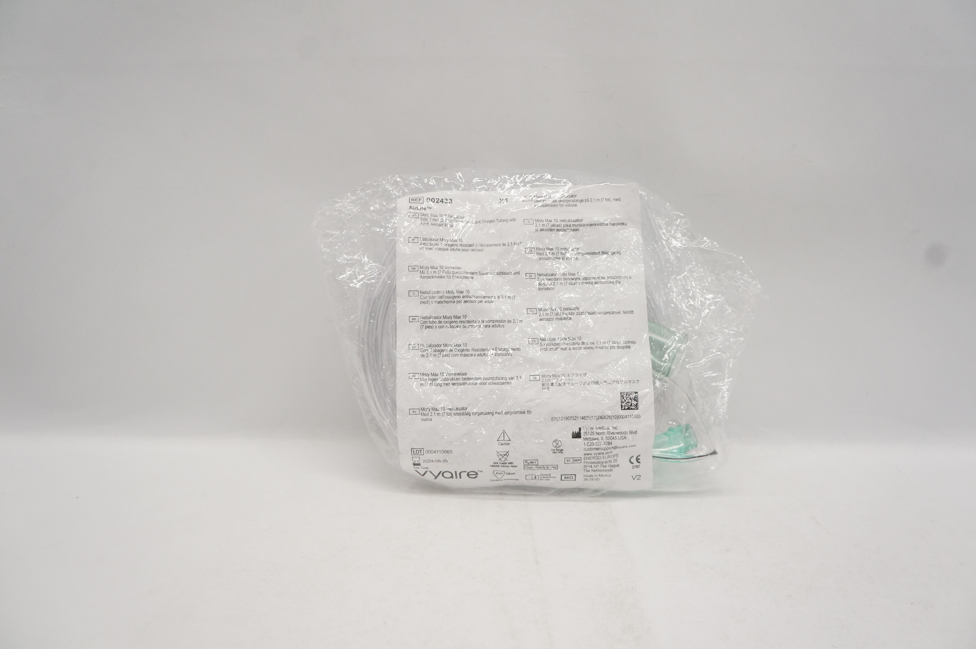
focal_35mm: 27
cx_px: 488
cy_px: 324
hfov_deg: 67.4
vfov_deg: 47.8
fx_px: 731
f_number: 6.3
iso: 800
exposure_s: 1/200
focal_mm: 18
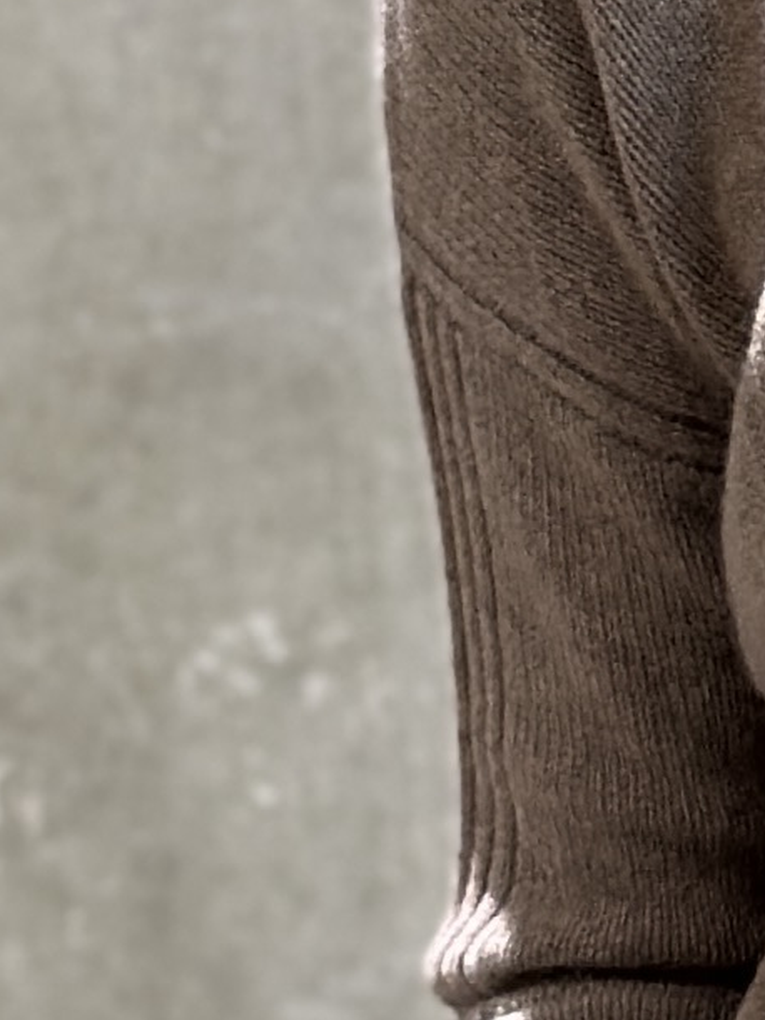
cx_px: 1517
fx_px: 9344
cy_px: 155
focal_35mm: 317
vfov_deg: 6.2
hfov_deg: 4.6
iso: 125
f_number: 1.78
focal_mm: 6.86
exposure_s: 1/100
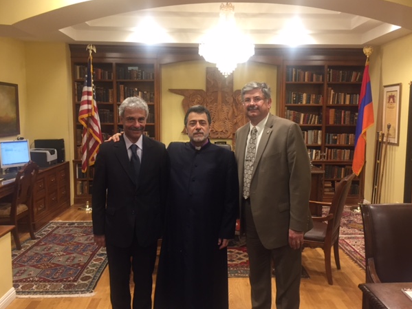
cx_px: 214
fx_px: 369
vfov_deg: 45.4
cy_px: 153
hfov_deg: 58.3
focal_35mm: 31
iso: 100
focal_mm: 4.15
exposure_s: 1/30
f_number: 2.2
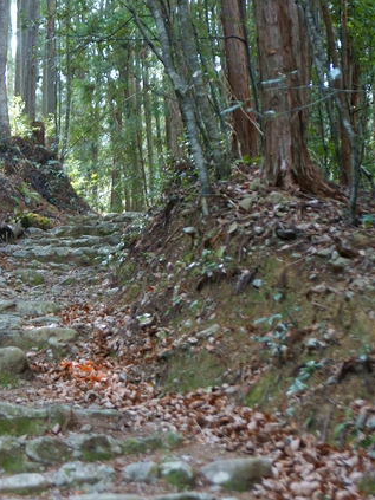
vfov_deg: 18.1
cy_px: 251
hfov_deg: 13.5
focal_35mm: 109
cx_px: 51
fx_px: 1575
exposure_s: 1/10
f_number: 2.8
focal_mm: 50
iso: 100
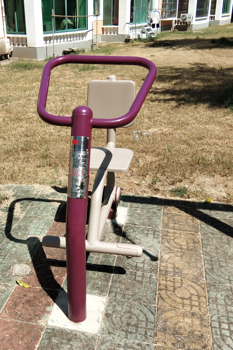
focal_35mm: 44
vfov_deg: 44.5
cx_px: 80
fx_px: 427
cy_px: 178
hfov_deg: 30.3
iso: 50
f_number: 2.2
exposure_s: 1/1096
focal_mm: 3.69
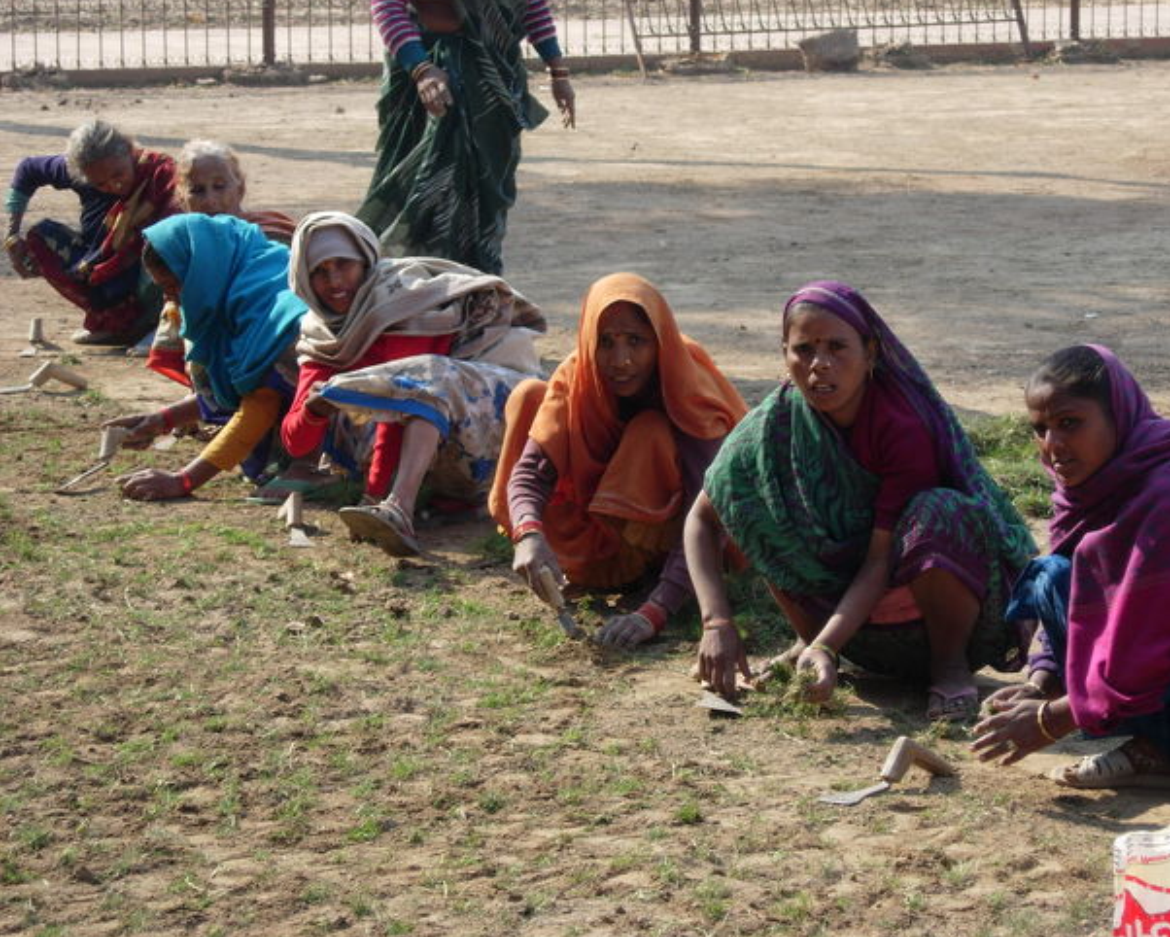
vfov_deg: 13.0
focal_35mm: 119
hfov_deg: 16.2
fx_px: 4122
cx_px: 630
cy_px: 466
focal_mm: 23.4
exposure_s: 1/242
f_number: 4.9
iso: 64
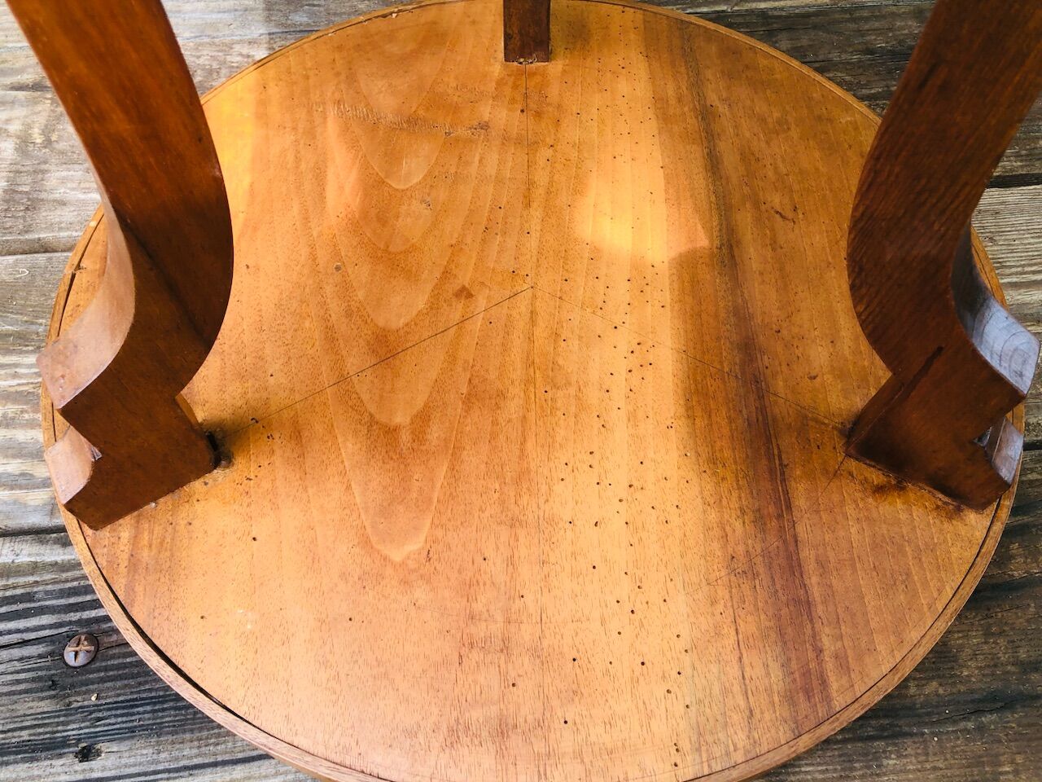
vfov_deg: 49.7
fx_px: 843
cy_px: 391
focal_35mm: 28
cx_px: 521
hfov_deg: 63.4
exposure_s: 1/127
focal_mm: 3.99
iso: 20
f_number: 1.8
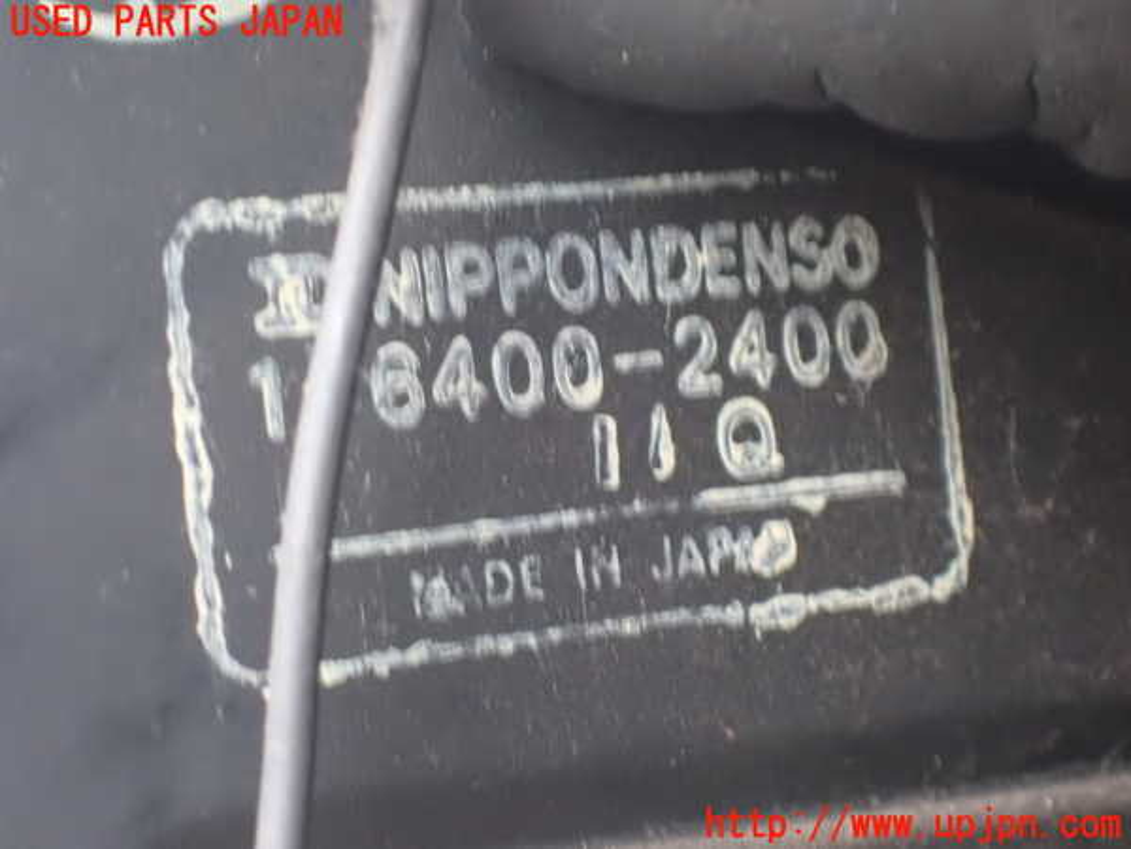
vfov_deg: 14.8
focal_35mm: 100
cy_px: 424
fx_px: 3267
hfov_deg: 19.6
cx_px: 566
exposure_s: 1/20
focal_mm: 18
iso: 1600
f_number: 4.9
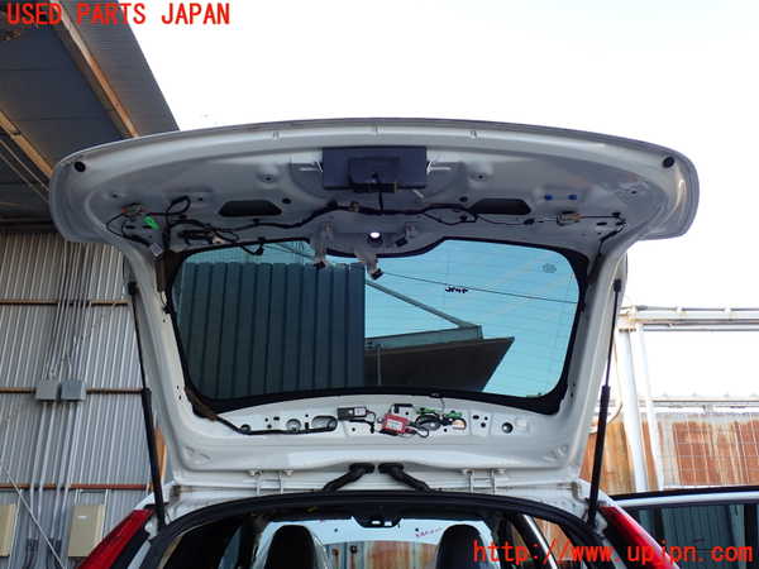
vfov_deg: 44.2
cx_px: 380
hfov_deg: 56.8
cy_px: 284
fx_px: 702
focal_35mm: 32
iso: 100
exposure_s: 1/80
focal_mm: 5.79
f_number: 3.2
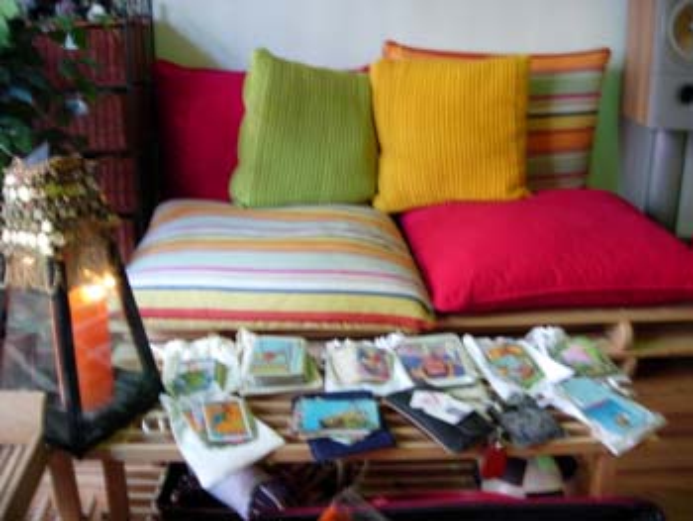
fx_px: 761
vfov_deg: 37.8
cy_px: 260
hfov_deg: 48.9
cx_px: 346
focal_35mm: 38
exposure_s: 1/4
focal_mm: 7.8
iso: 102
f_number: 2.8
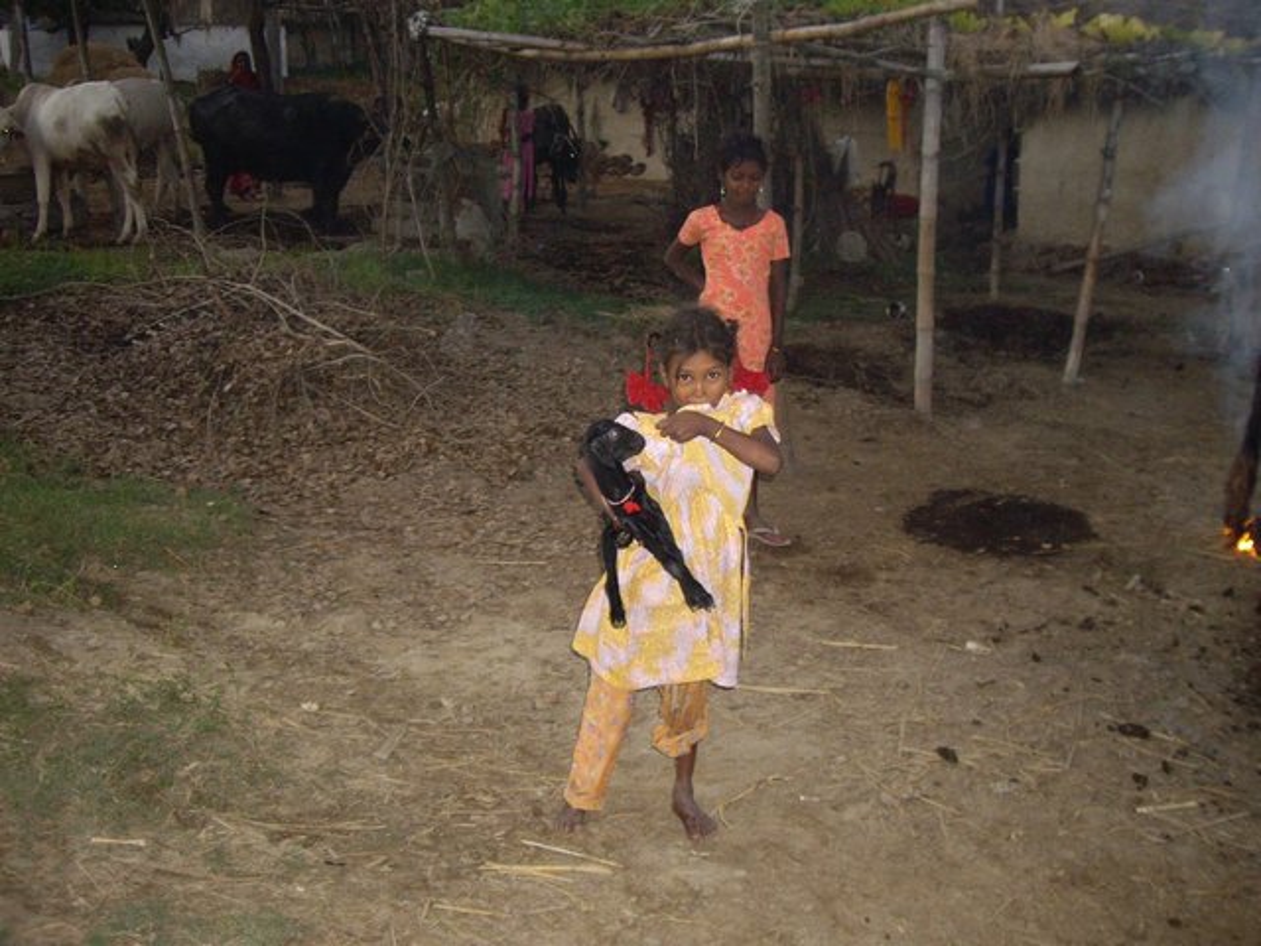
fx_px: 1384
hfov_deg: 49.0
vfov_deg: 37.7
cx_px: 630
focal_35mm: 38
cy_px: 473
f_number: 2.7
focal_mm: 6.2
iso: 200
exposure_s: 1/40
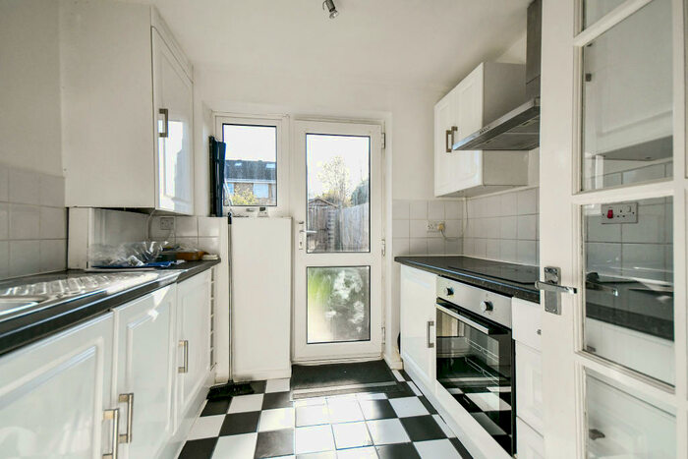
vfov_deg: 77.4
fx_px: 287
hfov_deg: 100.4
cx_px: 344
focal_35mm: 15
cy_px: 230
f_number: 5.6
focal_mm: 10
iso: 2500
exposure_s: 1/4000
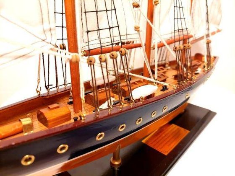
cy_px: 88
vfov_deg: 56.8
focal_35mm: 24
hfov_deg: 71.6
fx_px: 163
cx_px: 118
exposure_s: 1/50
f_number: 1.8
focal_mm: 5.23
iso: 320
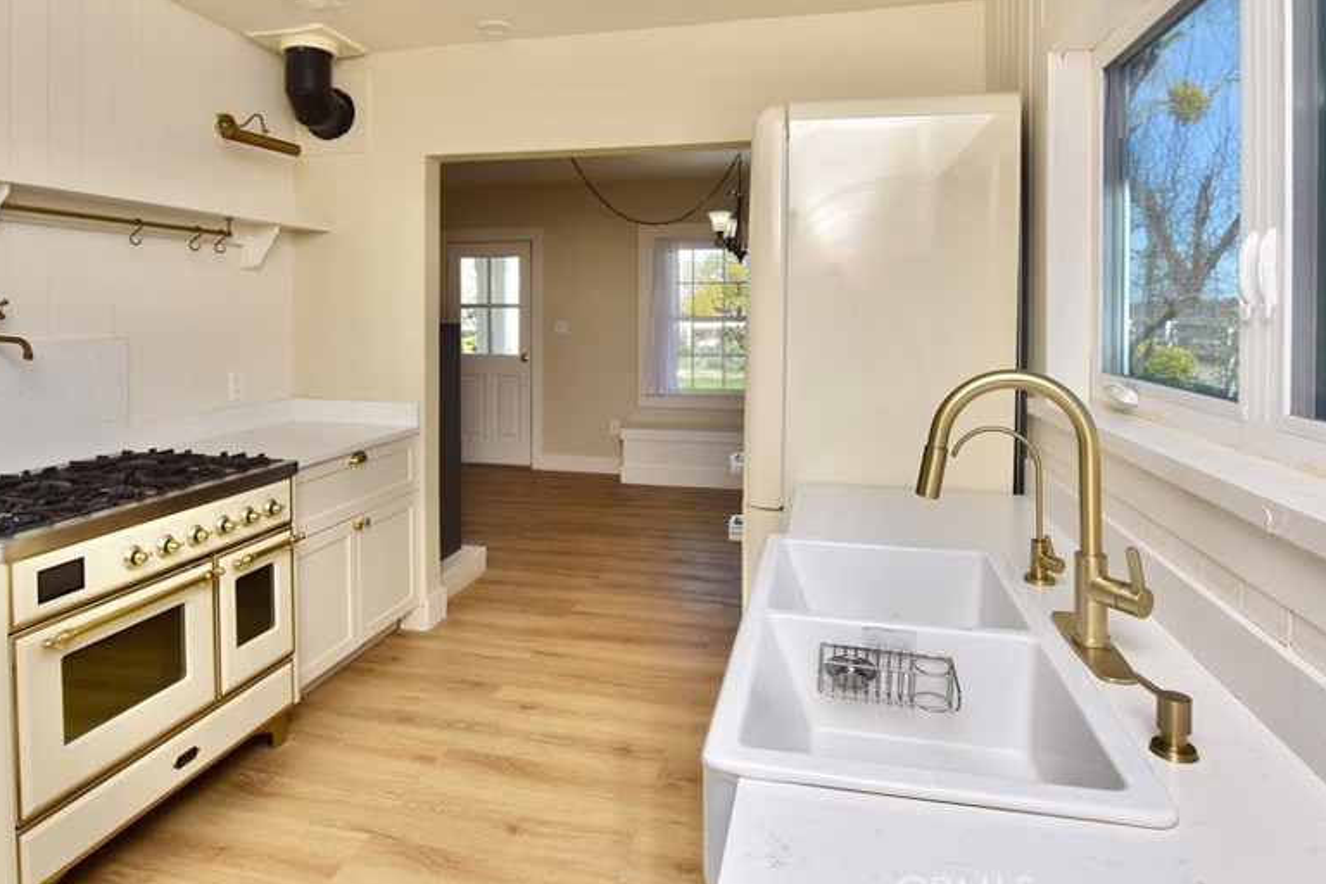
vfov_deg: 61.0
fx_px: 737
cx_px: 613
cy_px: 327
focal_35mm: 20
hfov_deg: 83.8
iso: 250
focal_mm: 10
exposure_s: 1/100
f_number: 9
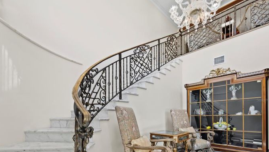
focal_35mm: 16
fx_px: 114
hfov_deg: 99.4
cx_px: 132
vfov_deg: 65.5
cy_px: 100
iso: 250
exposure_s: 1/1.25
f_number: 11
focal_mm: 7
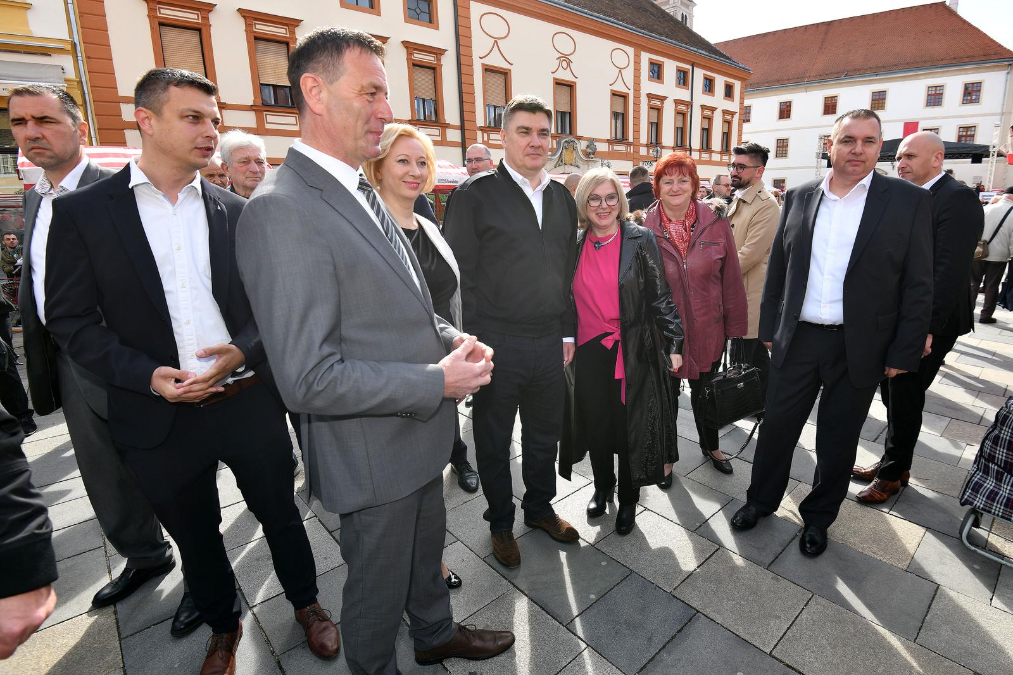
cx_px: 506
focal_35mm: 16
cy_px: 338
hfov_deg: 96.7
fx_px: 450
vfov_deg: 73.7
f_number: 7.1
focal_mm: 16
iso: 180
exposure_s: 1/250
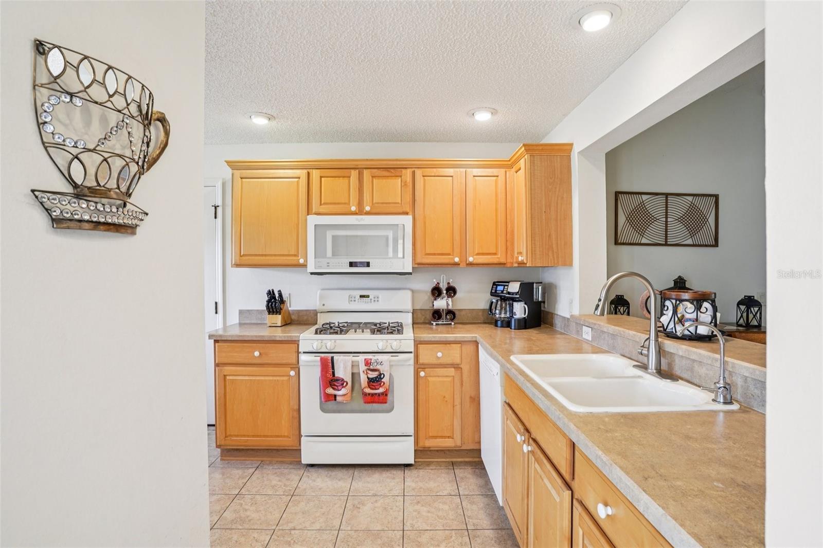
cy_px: 274
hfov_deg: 90.0
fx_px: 411
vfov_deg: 67.4
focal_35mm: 18
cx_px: 412
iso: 400
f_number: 8
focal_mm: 18
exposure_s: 1/13
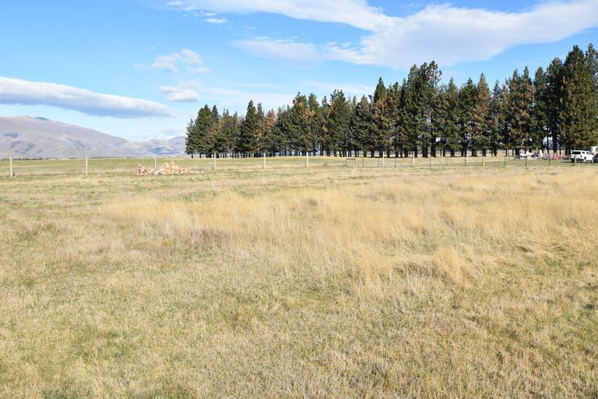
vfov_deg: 41.7
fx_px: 523
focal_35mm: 32
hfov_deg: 59.5
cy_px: 200
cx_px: 299
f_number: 10
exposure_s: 1/400
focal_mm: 21
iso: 200
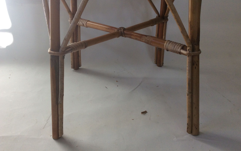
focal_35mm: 34
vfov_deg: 37.3
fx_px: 223
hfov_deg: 56.7
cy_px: 76
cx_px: 120
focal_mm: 3.3
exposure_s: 1/100
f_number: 2.4
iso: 64
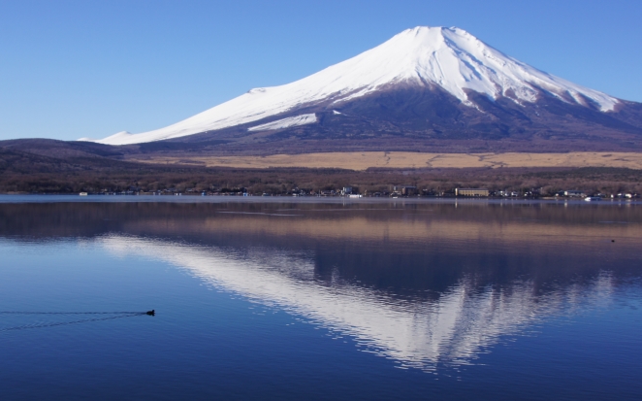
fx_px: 839
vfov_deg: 26.8
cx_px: 297
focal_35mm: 48
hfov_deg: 41.8
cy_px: 229
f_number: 11
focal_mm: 26
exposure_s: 1/160
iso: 100
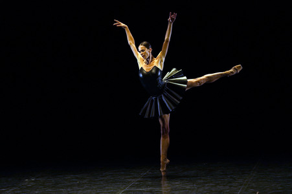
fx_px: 2245
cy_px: 97
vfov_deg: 5.0
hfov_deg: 7.4
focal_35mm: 277
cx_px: 146
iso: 6400
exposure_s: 1/320
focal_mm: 277
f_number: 6.3
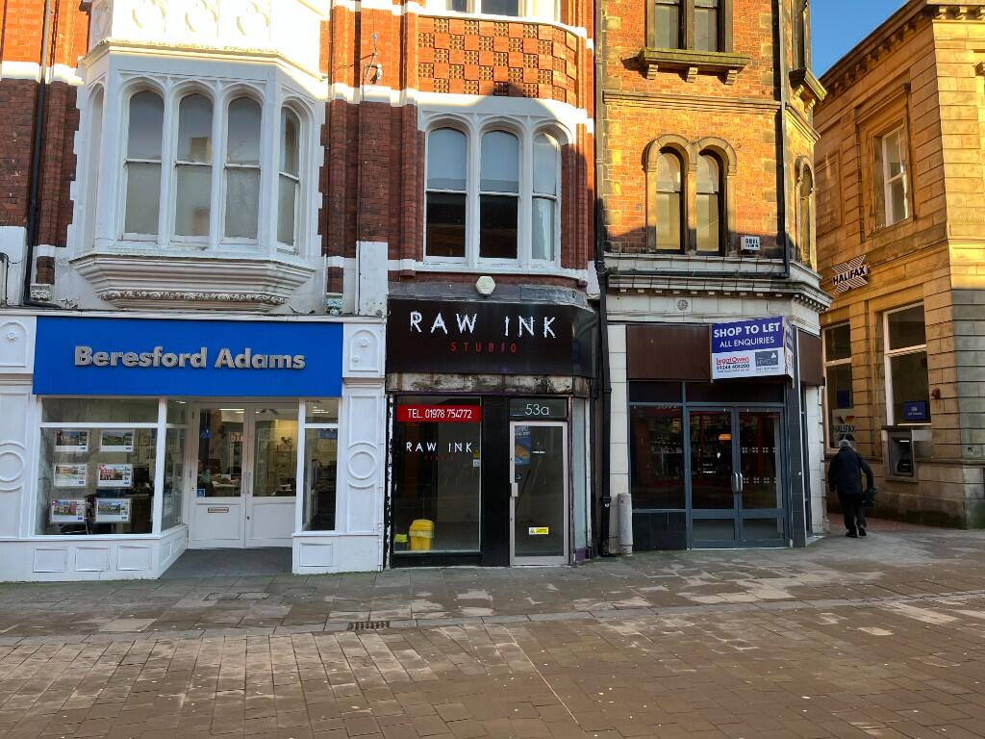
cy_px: 370
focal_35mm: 26
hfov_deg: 67.3
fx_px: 740
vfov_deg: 53.1
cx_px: 492
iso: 40
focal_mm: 5.1
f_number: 1.6
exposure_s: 1/271
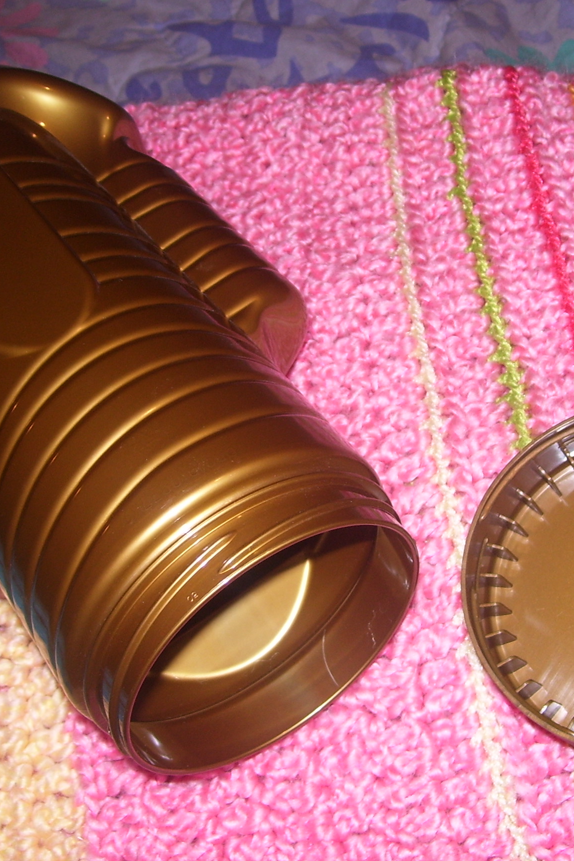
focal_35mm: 50
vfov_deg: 39.6
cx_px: 310
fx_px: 1196
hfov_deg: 27.0
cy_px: 430
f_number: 2.7
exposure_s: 1/60
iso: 80
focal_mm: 6
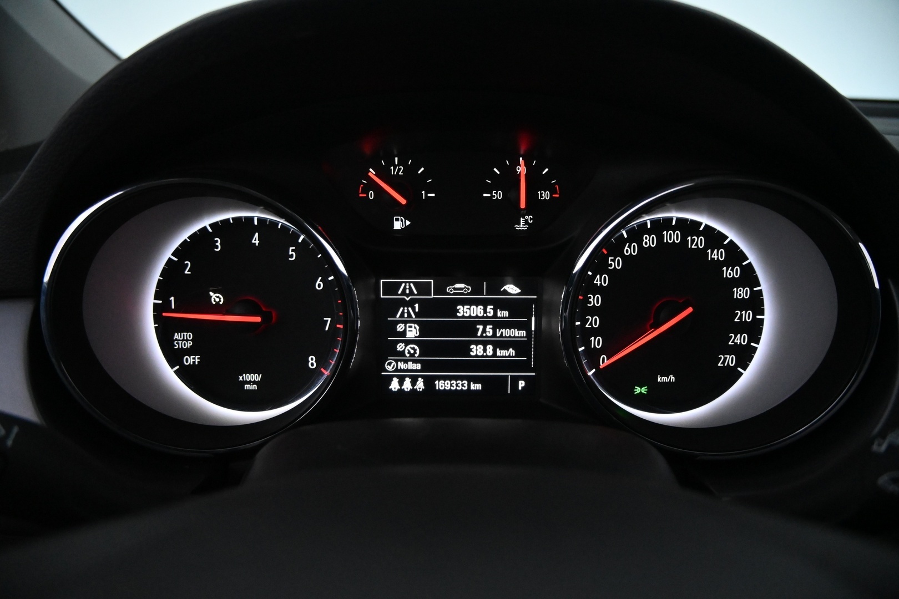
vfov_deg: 18.2
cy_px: 300
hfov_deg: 27.0
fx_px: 1873
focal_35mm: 75
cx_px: 450
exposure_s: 1/160
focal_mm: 50
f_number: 6.3
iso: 5000
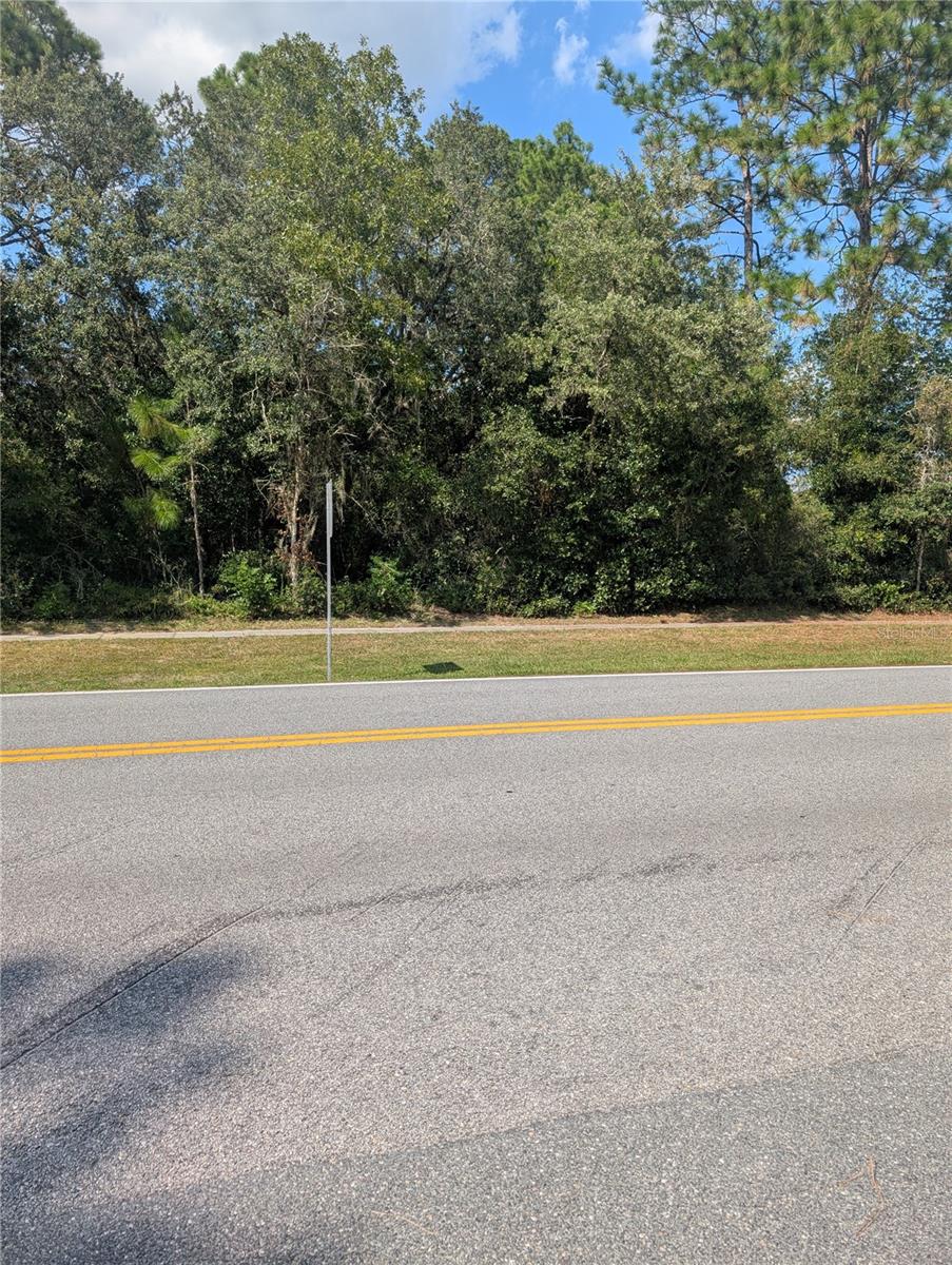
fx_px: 878
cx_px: 476
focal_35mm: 24
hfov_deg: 56.9
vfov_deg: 71.5
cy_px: 632
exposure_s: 1/940
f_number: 1.68
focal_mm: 6.9
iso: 20
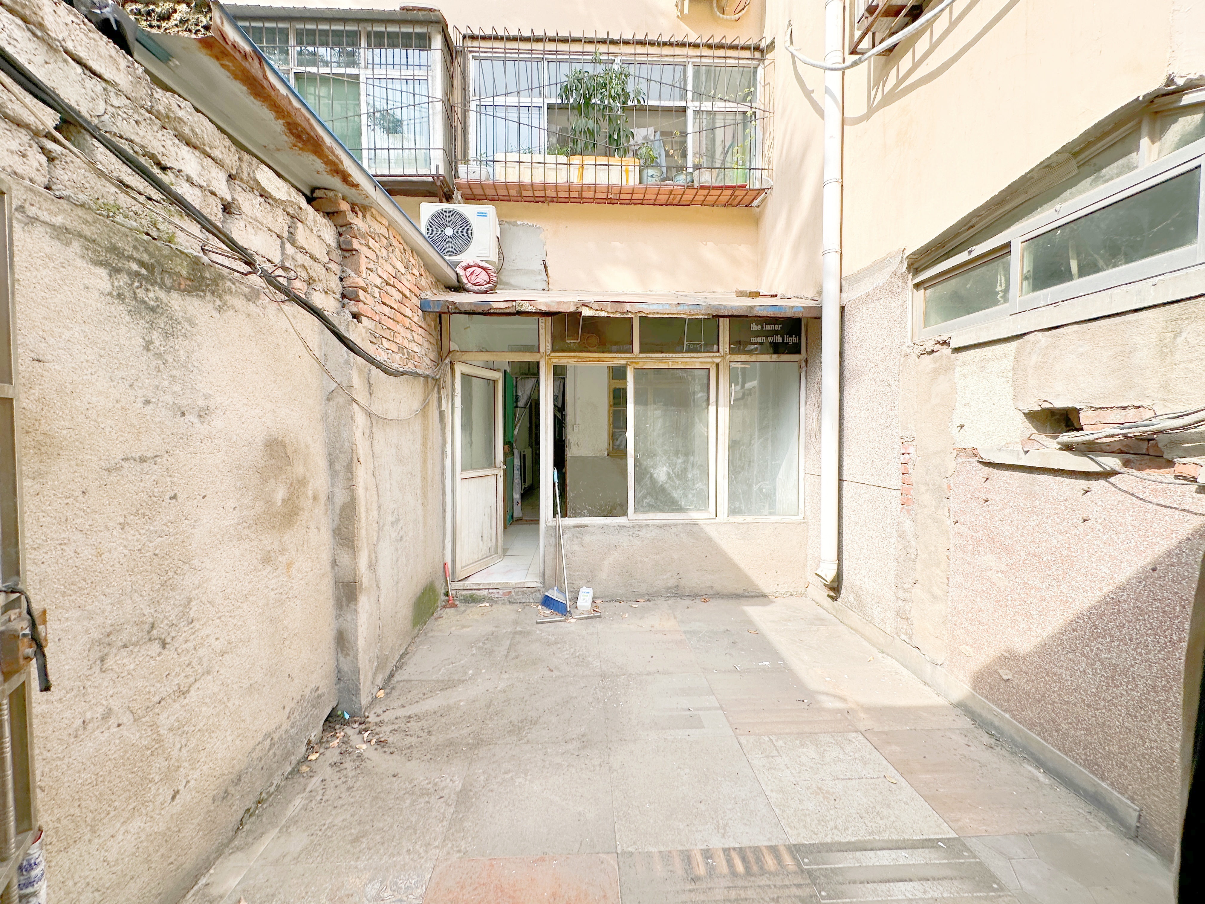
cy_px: 452
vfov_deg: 85.7
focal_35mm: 14
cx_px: 602
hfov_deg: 102.1
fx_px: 487
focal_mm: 2.22
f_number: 2.2
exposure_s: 1/587
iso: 40
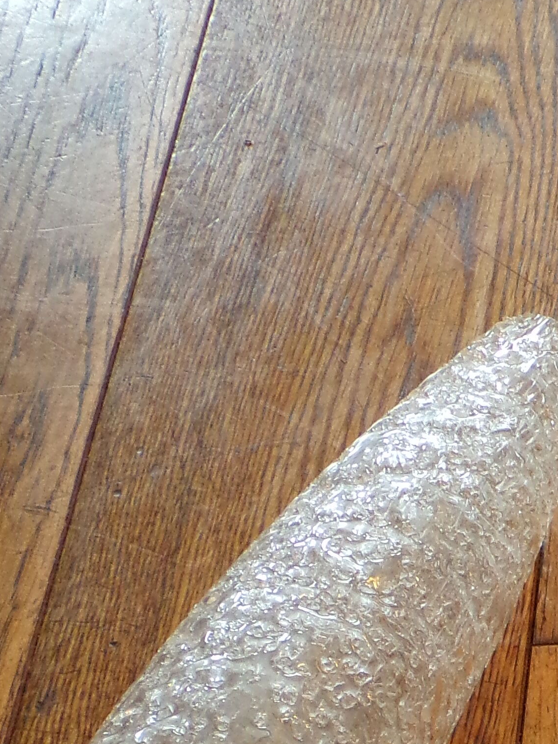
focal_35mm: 113
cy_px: 893
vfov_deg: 16.7
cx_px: 732
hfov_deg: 12.7
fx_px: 2428
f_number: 3.3
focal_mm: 6.6
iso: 259
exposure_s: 1/17
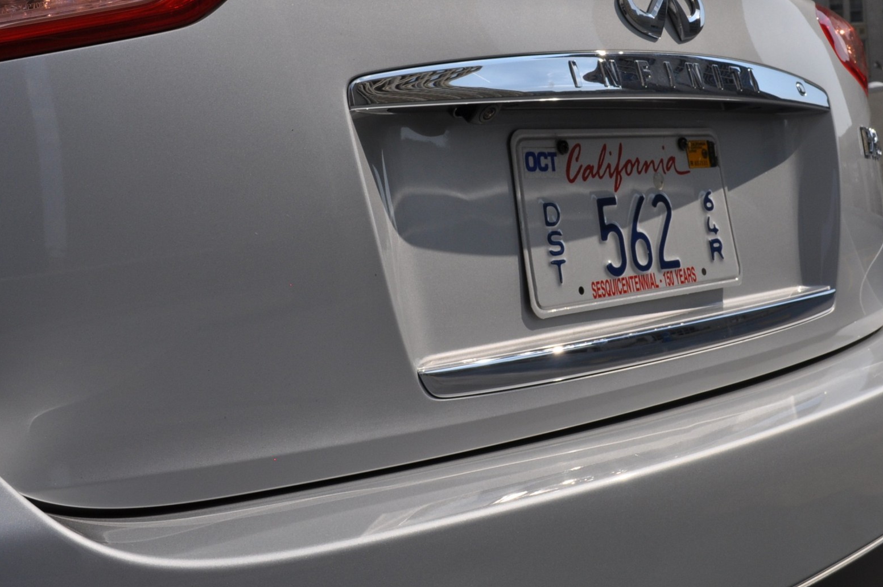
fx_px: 1421
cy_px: 151
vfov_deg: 23.1
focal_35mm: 58
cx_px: 564
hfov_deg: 34.3
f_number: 11
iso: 200
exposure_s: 1/500
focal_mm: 24
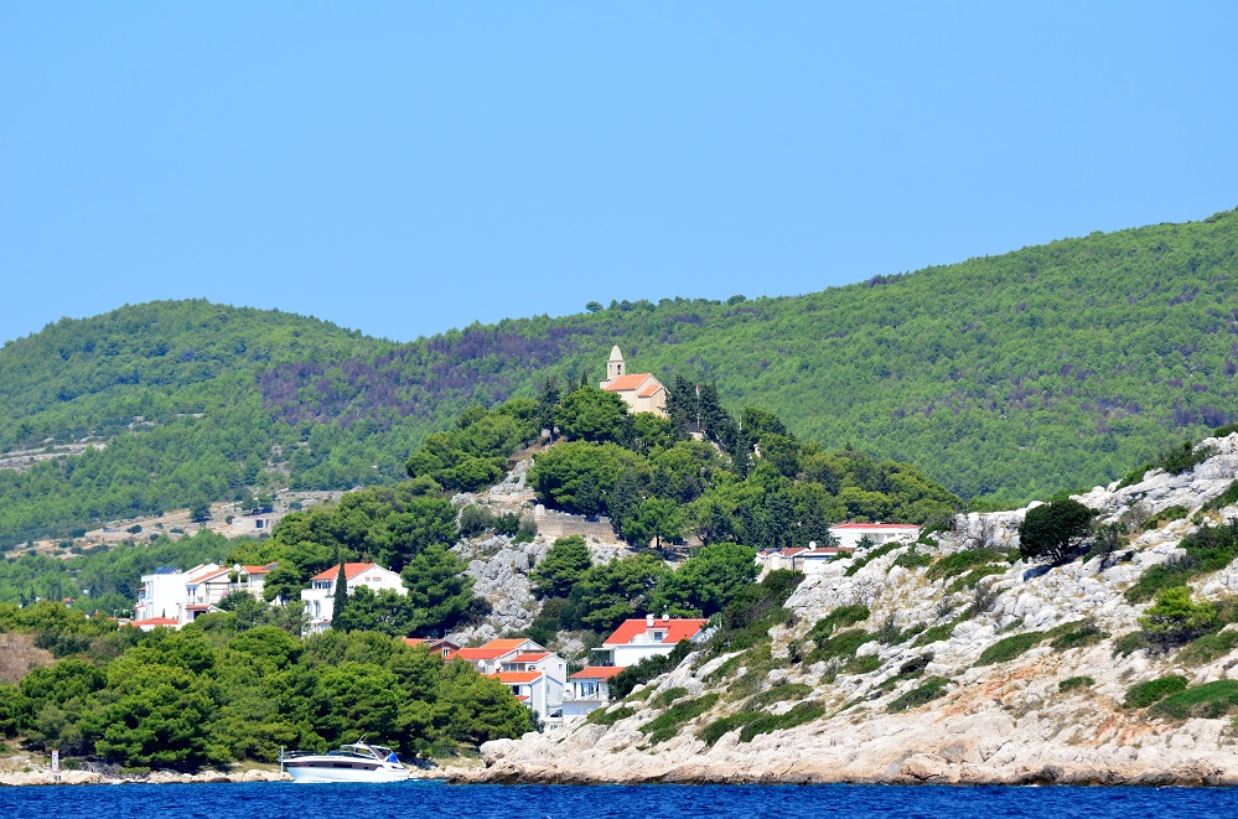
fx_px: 10292
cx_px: 619
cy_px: 410
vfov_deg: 4.6
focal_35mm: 300
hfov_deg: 6.9
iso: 400
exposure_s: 1/1600
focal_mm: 200
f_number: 6.3
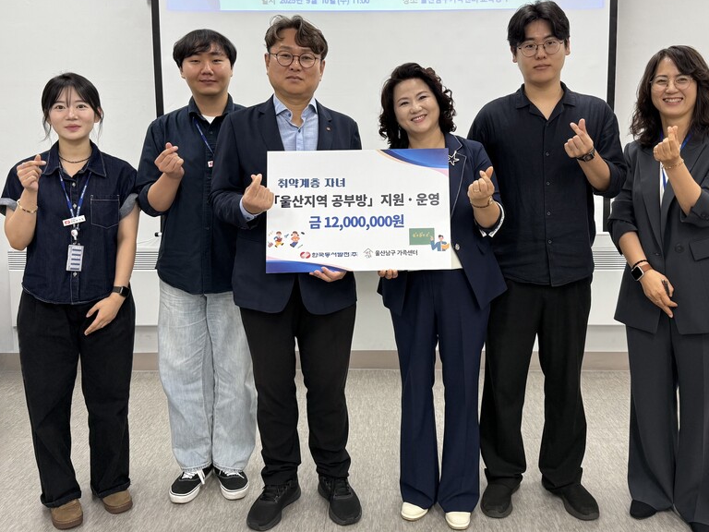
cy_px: 215
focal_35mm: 30
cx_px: 384
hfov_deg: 59.9
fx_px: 614
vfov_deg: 46.6
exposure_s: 1/120
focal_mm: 6.76
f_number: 1.78
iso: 125
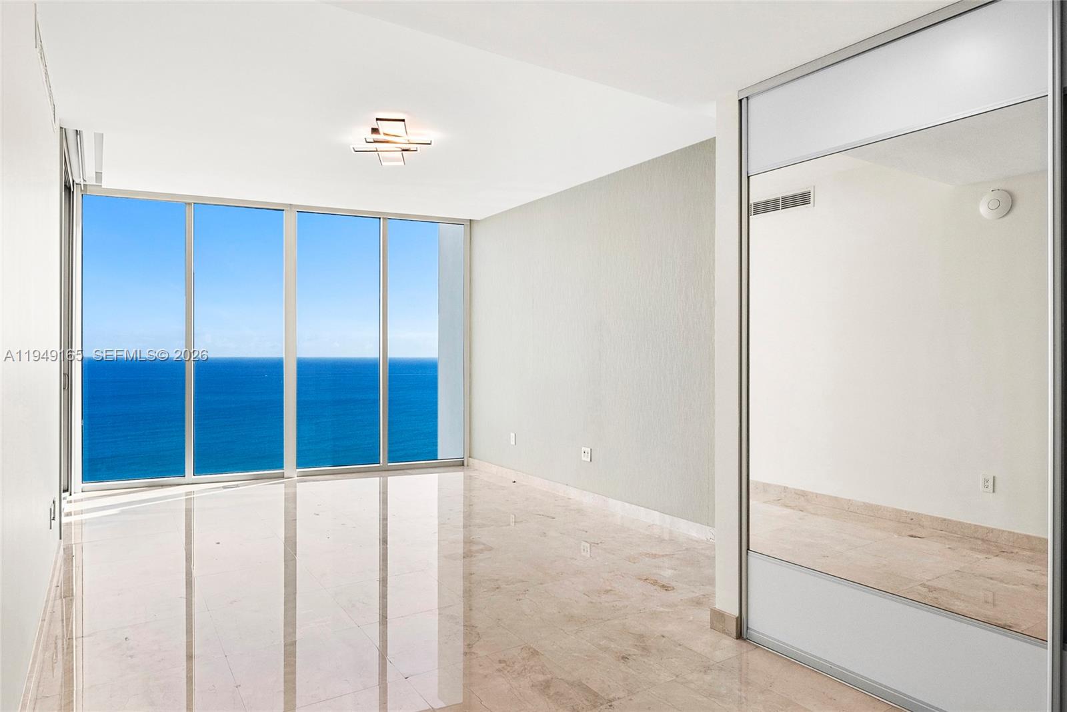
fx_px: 623
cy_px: 356
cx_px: 534
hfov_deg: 81.2
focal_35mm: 21
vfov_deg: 59.5
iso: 400
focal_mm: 14
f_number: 8
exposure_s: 1/320
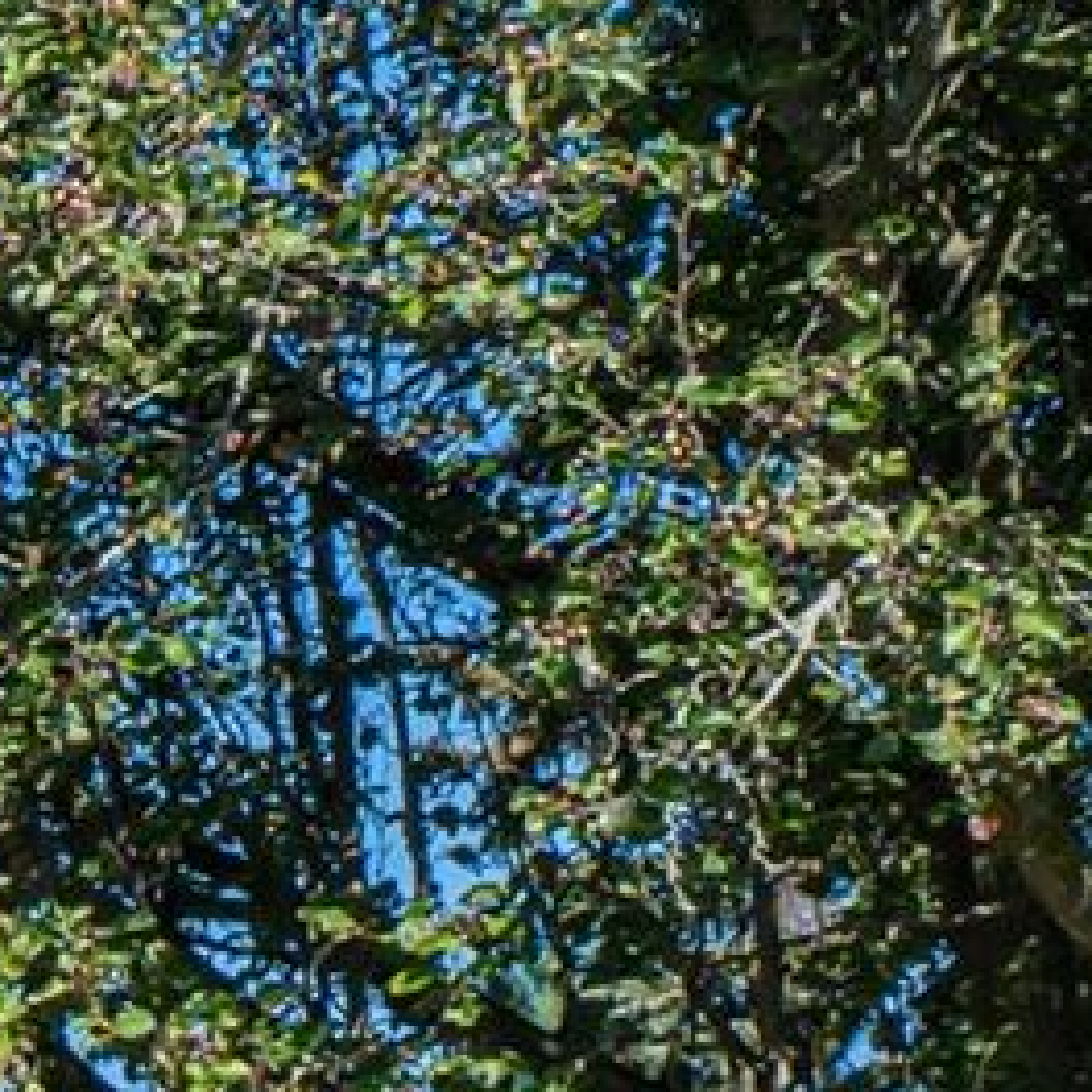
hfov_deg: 8.9
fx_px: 5175
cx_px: -2577
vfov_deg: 11.3
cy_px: 1861
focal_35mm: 145
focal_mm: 22
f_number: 11
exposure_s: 1/500
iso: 400
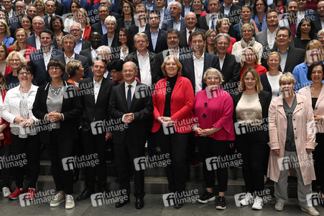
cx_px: 162
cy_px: 108
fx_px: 432
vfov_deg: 28.0
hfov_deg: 41.1
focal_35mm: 48
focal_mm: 48
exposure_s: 1/160
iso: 5000
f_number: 4.5
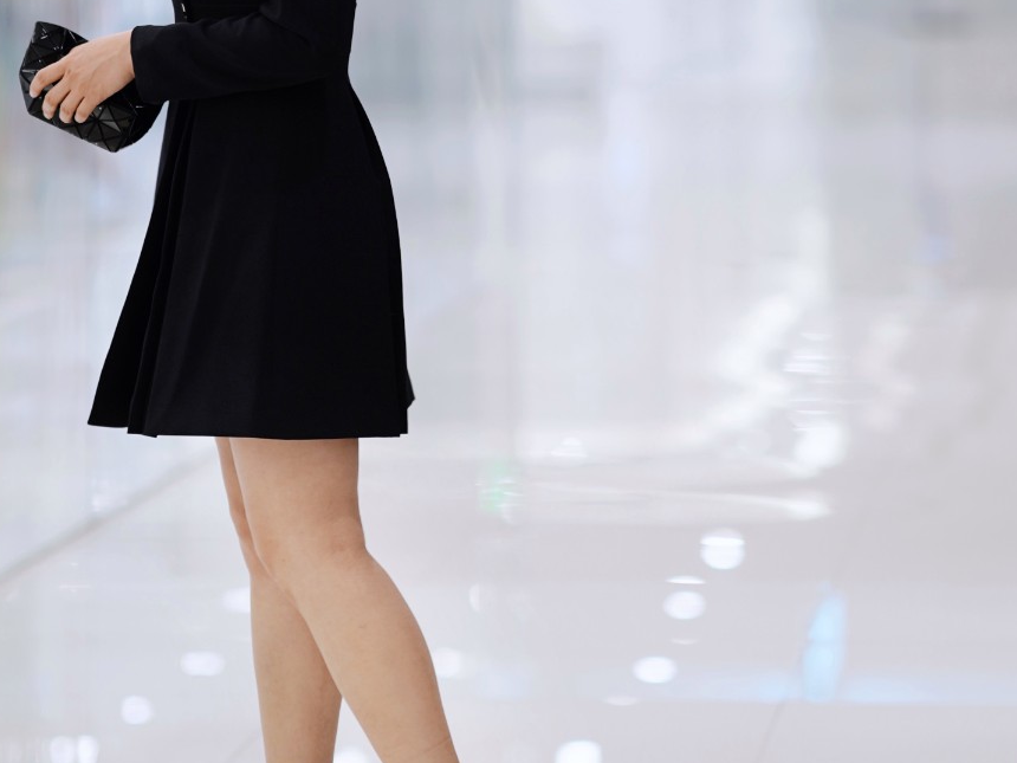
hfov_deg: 11.5
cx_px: 352
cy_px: -39
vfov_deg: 8.6
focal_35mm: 171
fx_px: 5024
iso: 160
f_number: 1.6
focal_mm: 85
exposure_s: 1/100
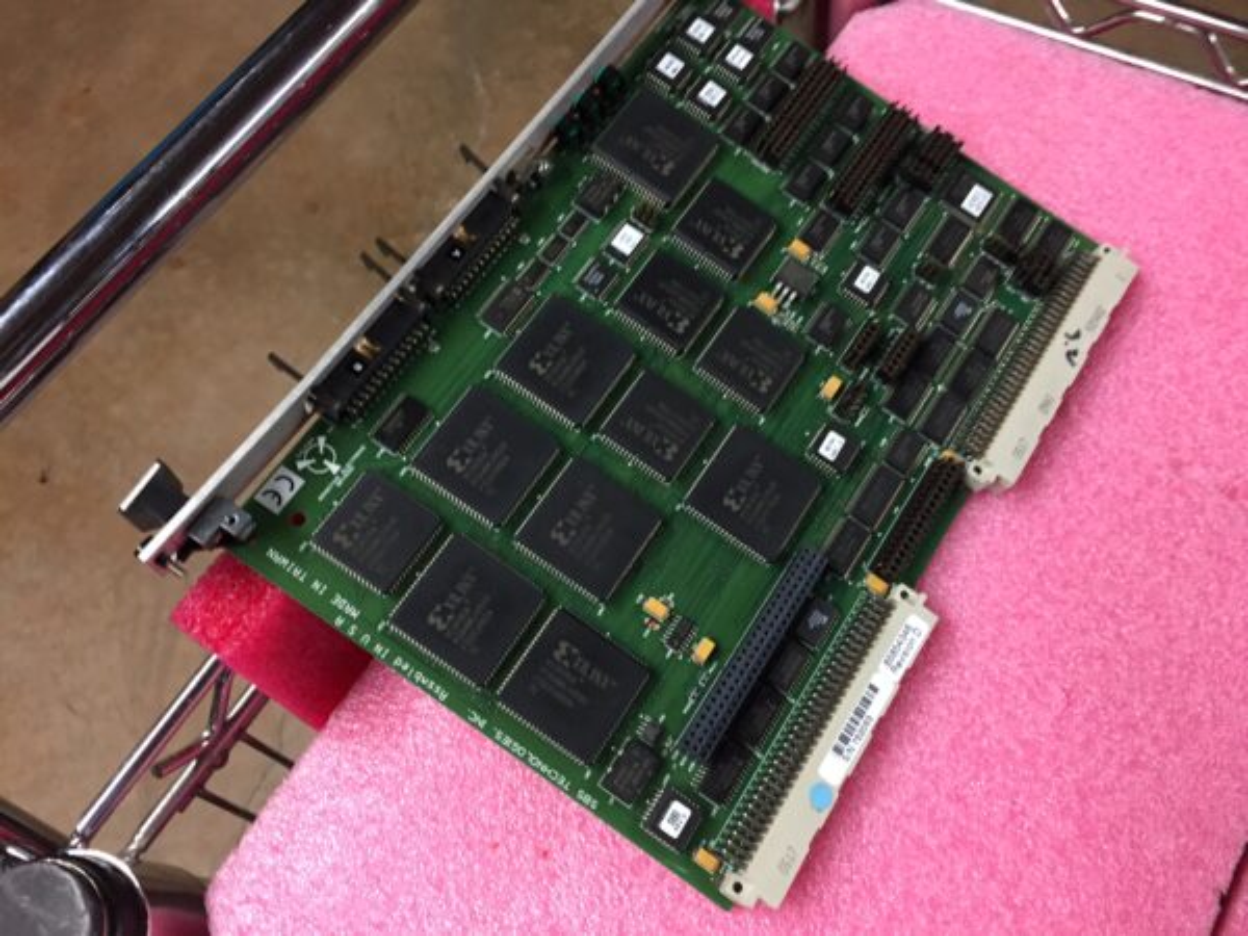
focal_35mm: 29
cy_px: 468
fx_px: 1046
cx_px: 624
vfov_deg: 48.2
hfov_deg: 61.7
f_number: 2.2
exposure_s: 1/30
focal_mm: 4.15
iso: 160
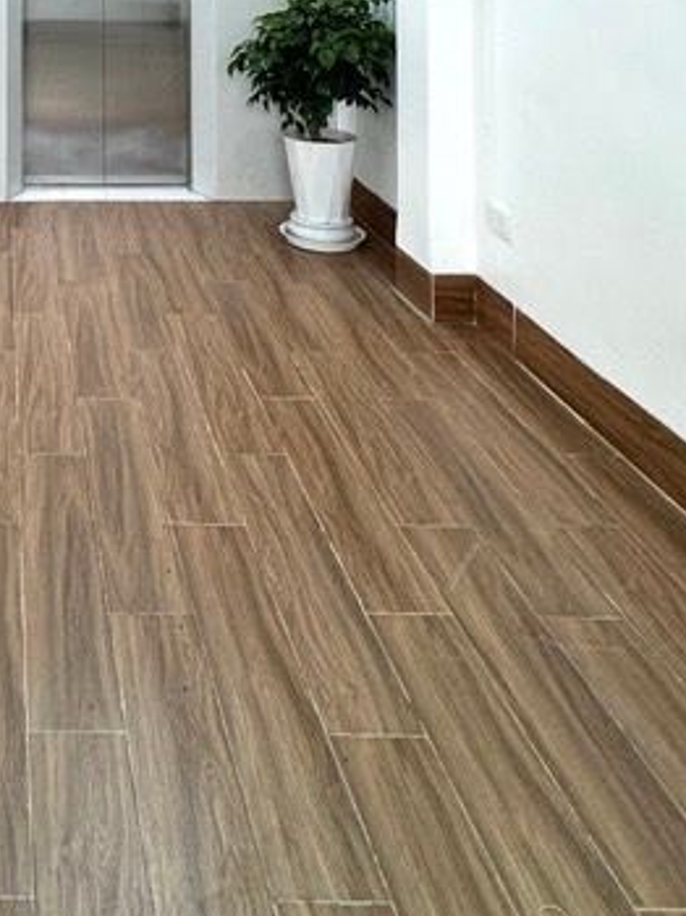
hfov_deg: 31.9
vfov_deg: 36.9
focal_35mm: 41
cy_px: -139
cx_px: -26
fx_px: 1085
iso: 160
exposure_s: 1/100
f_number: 2.2
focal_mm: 2.22
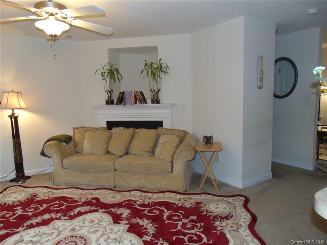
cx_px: 164
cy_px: 122
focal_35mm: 25
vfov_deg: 54.9
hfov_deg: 69.4
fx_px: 236
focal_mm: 4.5
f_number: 3
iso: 200
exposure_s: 1/30
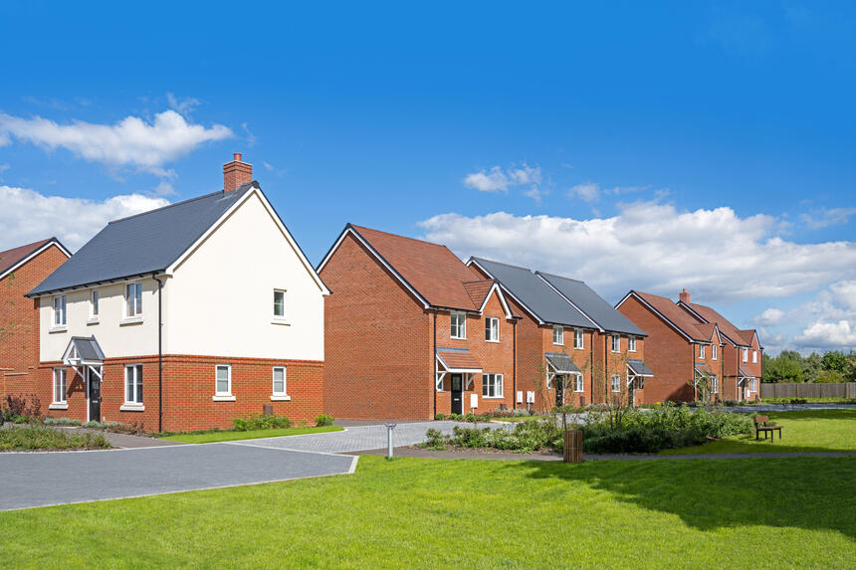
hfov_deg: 59.5
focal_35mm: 32
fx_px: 749
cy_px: 285
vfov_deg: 41.7
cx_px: 428
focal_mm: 31.5
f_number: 8
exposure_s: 1/320
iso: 100
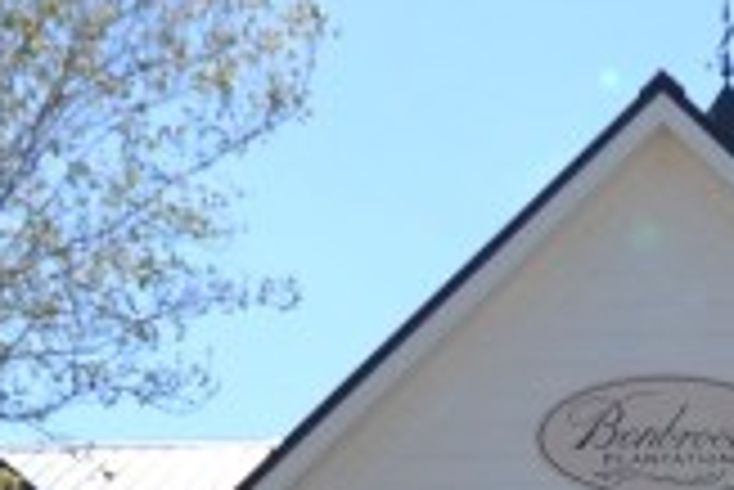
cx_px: 779
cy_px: 845
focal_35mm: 127
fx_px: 2592
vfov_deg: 10.3
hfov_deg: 15.7
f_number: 8
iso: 100
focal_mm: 12
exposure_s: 1/250
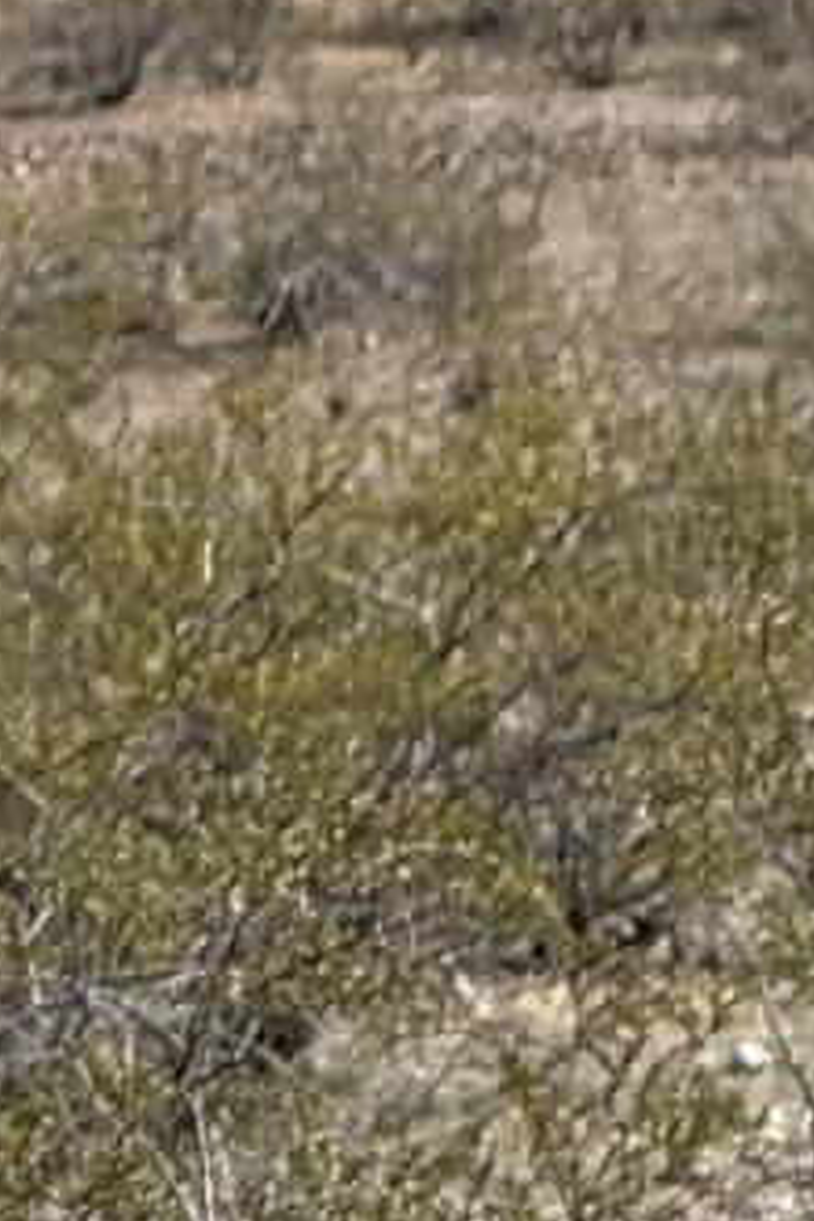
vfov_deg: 2.7
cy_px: 2149
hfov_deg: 1.8
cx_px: -1151
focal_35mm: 749
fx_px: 25402
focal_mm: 15.66
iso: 64
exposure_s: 1/1650
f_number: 2.8
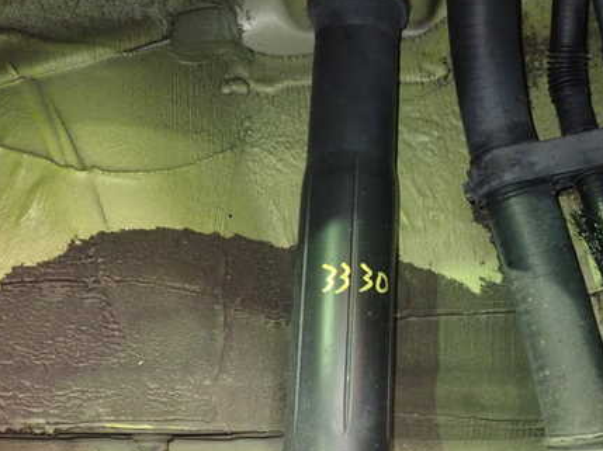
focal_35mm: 42
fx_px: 731
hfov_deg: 44.6
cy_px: 254
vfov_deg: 34.3
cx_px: 364
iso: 1250
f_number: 2.3
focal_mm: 5.5
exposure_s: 1/30
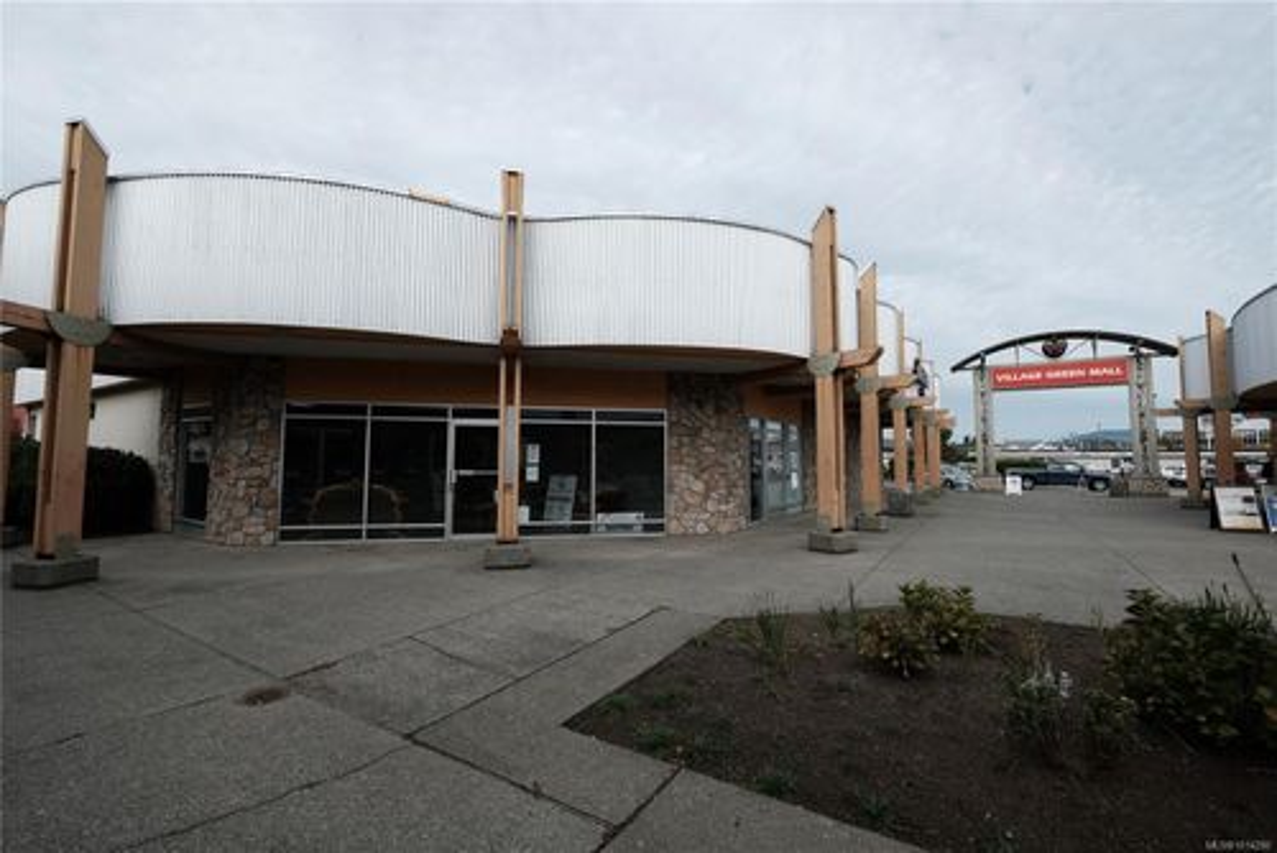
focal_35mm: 15
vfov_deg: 77.4
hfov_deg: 100.4
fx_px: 532
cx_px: 638
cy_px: 426
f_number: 5.6
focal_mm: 10
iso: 200
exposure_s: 1/640
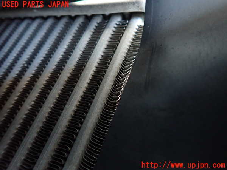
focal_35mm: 25
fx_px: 164
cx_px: 114
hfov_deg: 69.4
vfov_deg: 54.9
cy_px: 85
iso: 800
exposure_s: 1/25
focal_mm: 4.5
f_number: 2
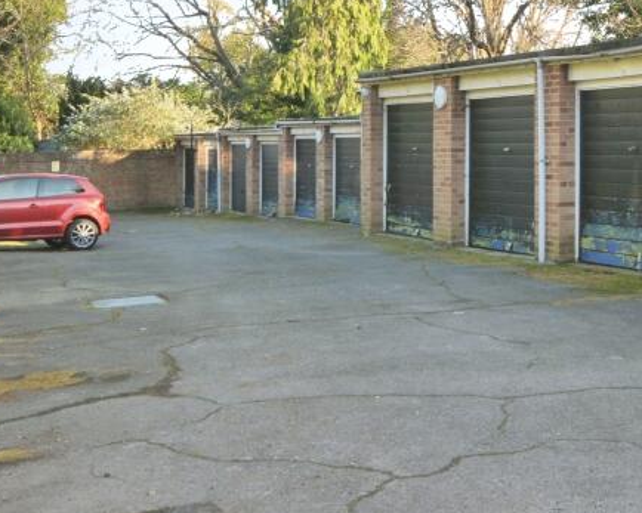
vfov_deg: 23.6
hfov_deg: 29.4
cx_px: 501
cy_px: 70
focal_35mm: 63
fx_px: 1199
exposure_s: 1/125
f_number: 5.6
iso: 200
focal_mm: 19
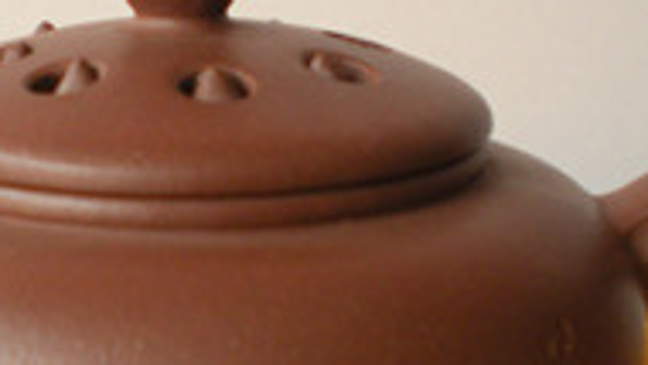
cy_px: 247
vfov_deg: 11.1
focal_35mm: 109
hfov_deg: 19.6
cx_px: 208
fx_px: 1873
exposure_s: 1/35.5
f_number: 3.1
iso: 200
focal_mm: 6.3
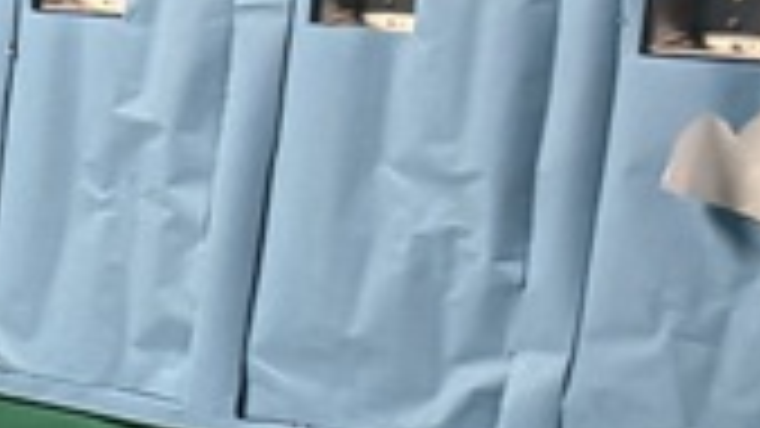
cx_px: -1372
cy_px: 347
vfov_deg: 7.7
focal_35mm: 158
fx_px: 3184
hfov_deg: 10.5
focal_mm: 6.76
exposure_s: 1/60
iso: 250
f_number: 1.78
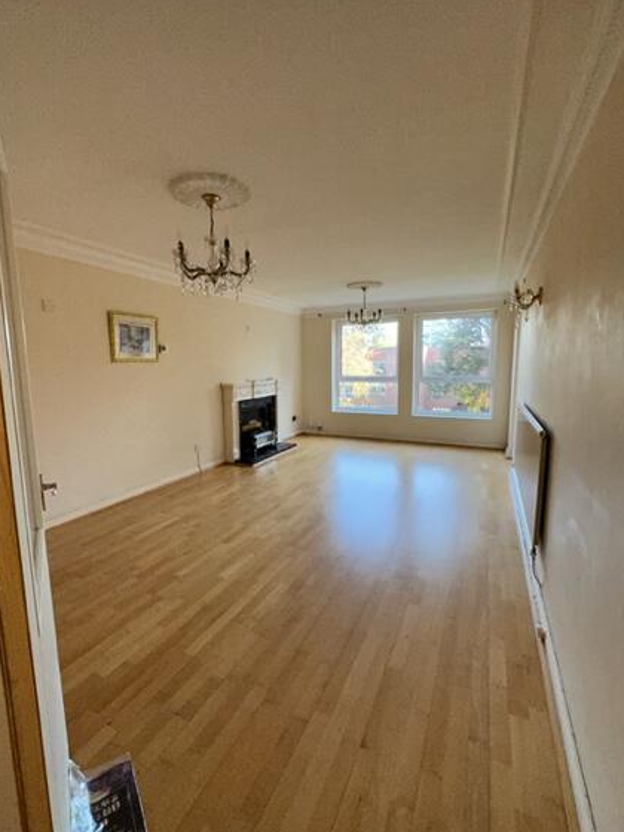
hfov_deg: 78.1
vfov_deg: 94.5
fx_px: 385
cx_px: 302
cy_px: 415
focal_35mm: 16
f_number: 2.2
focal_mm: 2.22
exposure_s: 1/100
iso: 320
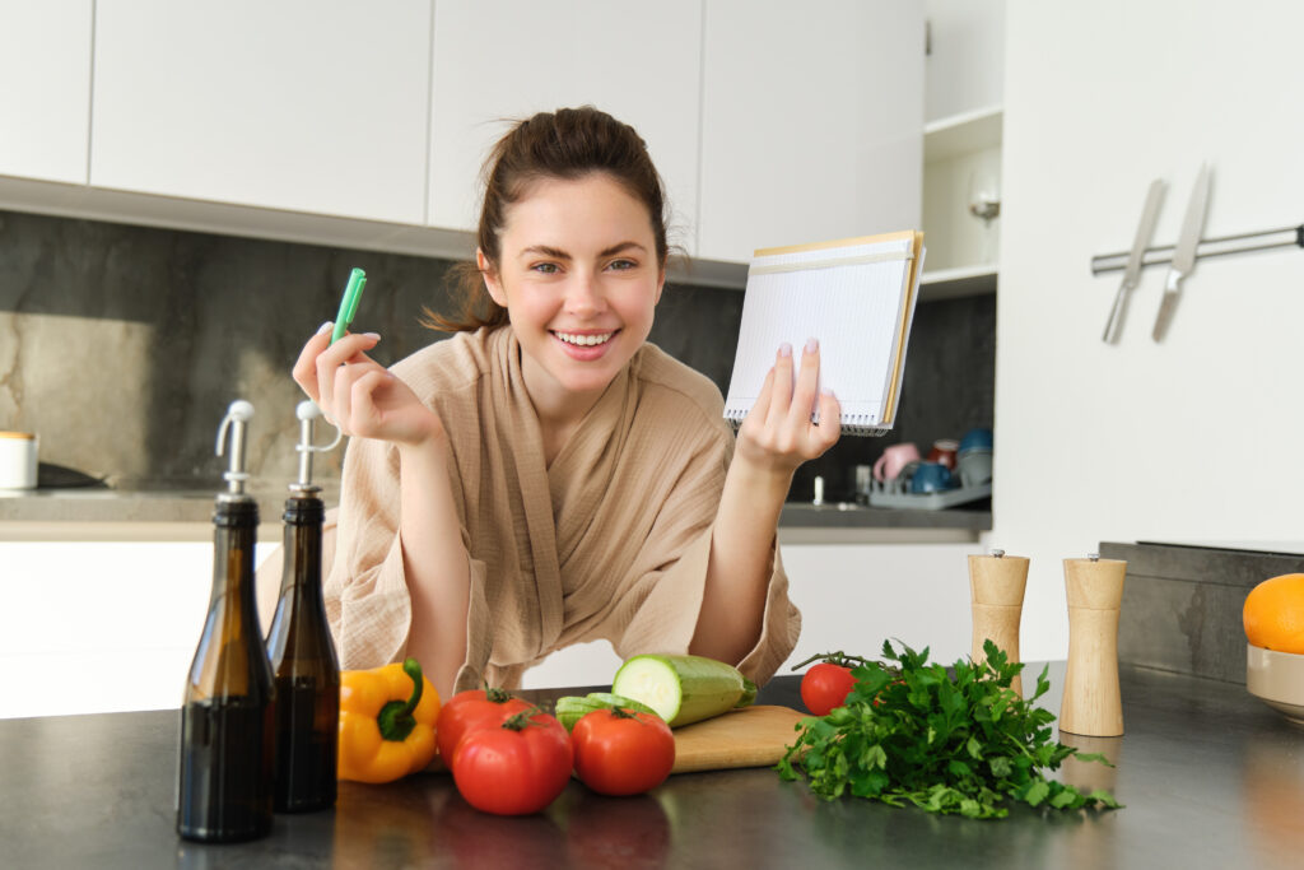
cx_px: 652
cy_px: 435
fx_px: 1340
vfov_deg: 36.0
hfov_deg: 51.9
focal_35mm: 37
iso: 200
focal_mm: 24.9
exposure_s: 1/500
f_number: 2.8
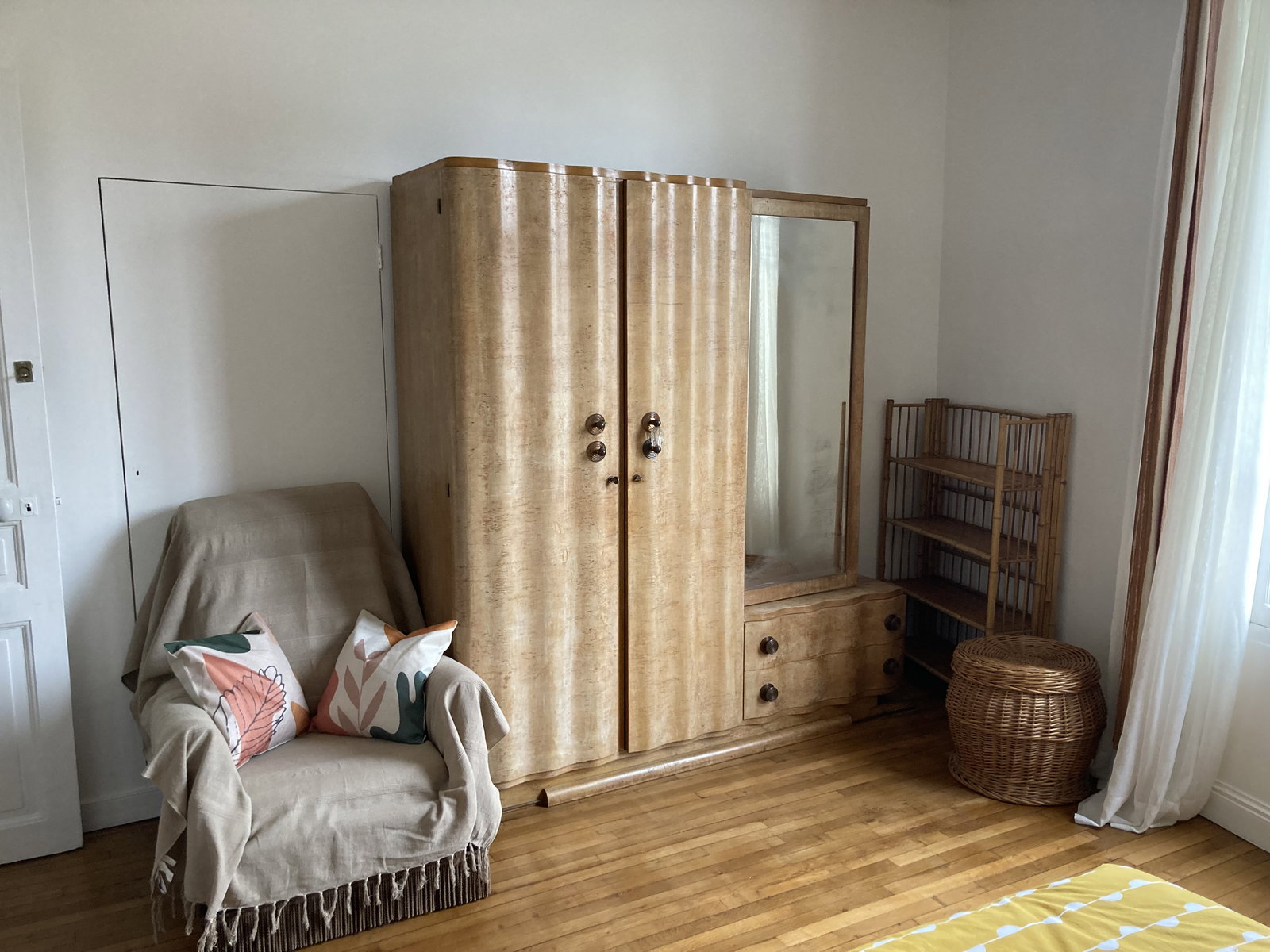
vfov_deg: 49.7
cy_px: 476
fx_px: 1027
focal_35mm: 28
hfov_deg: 63.4
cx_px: 635
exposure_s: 1/60
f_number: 1.8
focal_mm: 3.99
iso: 160
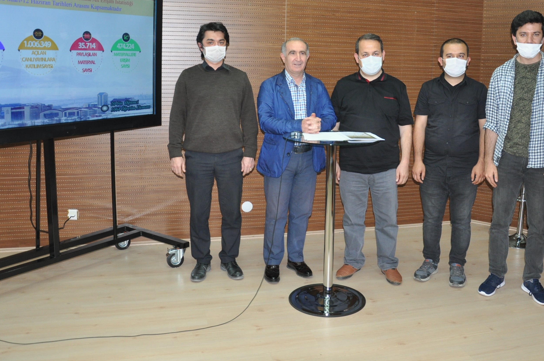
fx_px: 528
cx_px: 309
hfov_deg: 54.3
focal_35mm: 35
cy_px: 138
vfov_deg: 37.6
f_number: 3.5
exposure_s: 1/60
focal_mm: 18
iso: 800
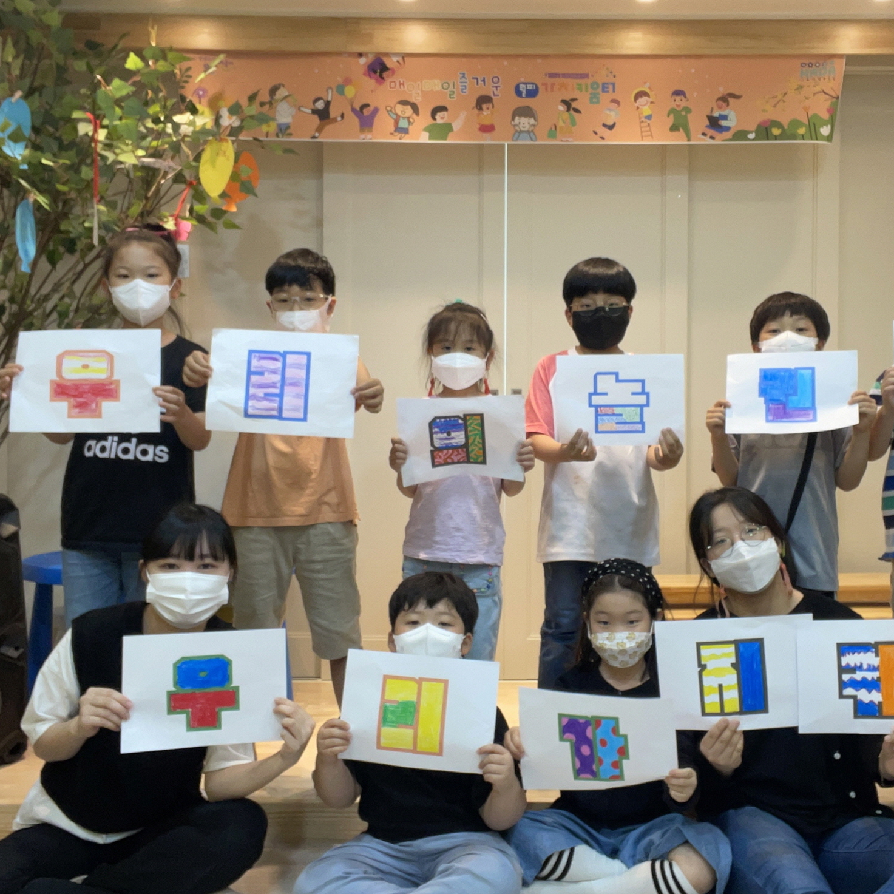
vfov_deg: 46.0
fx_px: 1052
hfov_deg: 45.8
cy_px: 440
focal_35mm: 36
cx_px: 527
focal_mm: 2.71
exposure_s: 1/60
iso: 80
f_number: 2.2
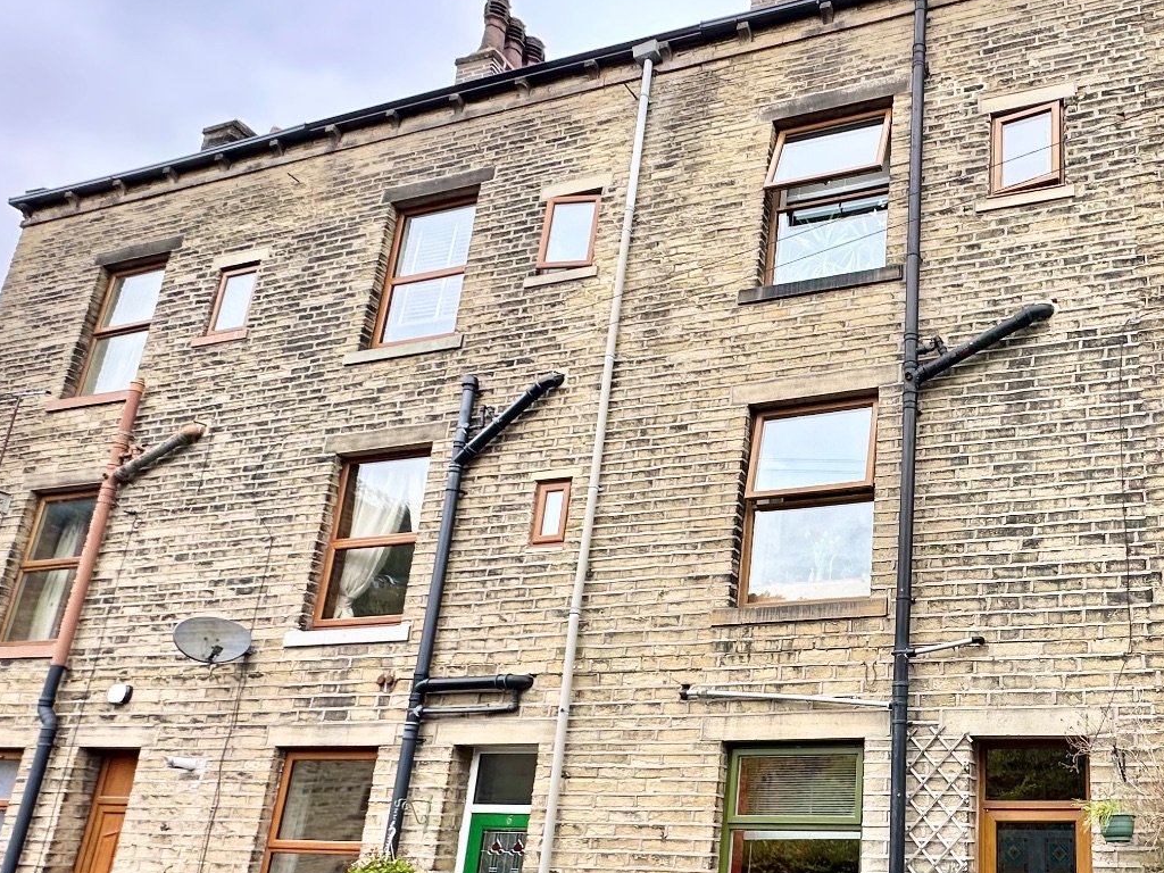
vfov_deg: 48.6
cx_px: 942
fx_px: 942
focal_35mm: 28
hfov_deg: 58.3
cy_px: 606
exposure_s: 1/143
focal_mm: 2.22
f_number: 2.2
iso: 40
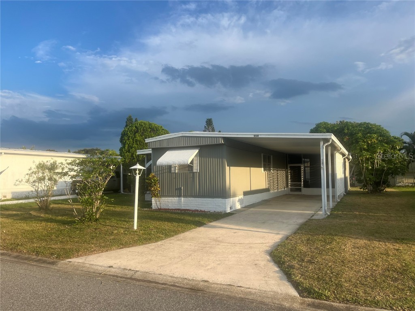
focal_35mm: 26
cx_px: 208
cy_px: 156
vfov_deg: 53.1
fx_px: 312
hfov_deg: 67.3
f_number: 1.6
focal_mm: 5.1
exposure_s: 1/1776
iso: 50
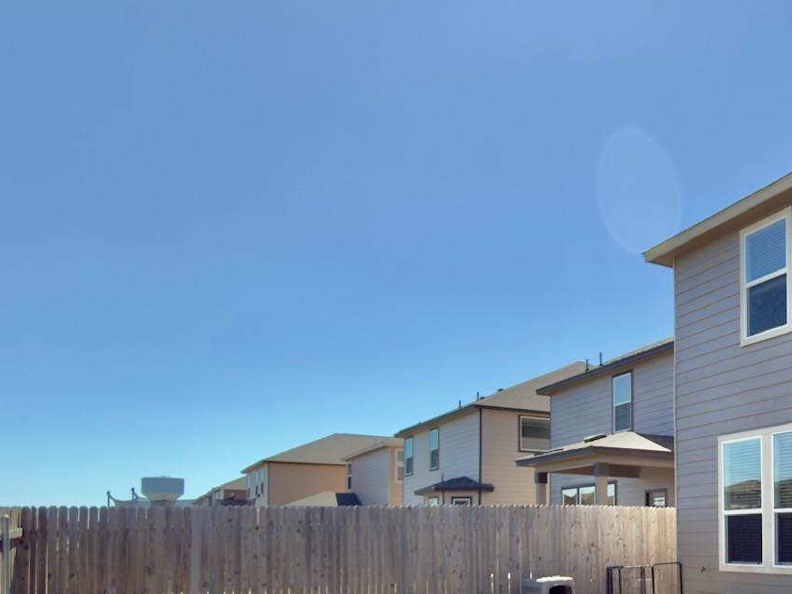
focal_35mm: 34
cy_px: 508
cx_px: 704
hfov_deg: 48.6
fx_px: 778
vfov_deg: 39.5
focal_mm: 2.22
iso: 16
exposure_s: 1/646
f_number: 2.2
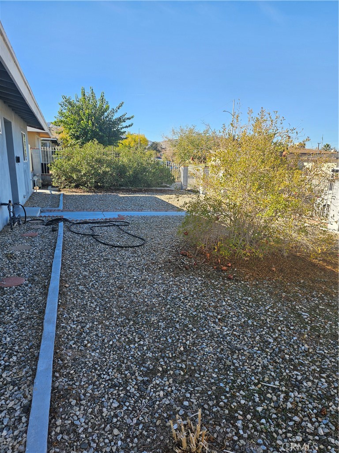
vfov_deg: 73.9
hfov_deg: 58.9
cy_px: 226
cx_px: 170
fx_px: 300
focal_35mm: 23
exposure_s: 1/299
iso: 10
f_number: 1.7
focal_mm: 6.3
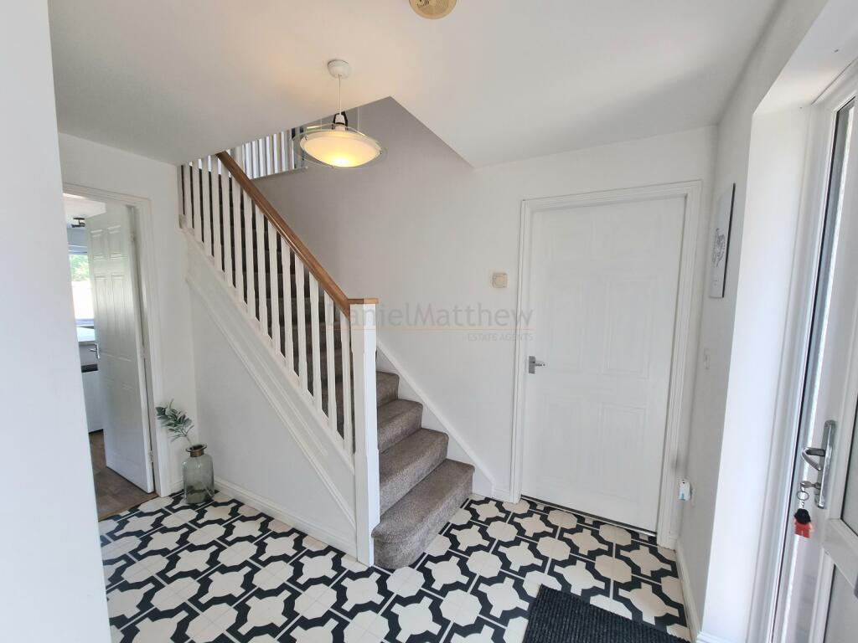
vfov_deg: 89.9
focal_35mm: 13
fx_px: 322
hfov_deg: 106.2
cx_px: 429
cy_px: 322
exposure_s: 1/50
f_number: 2.2
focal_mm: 2.2
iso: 50
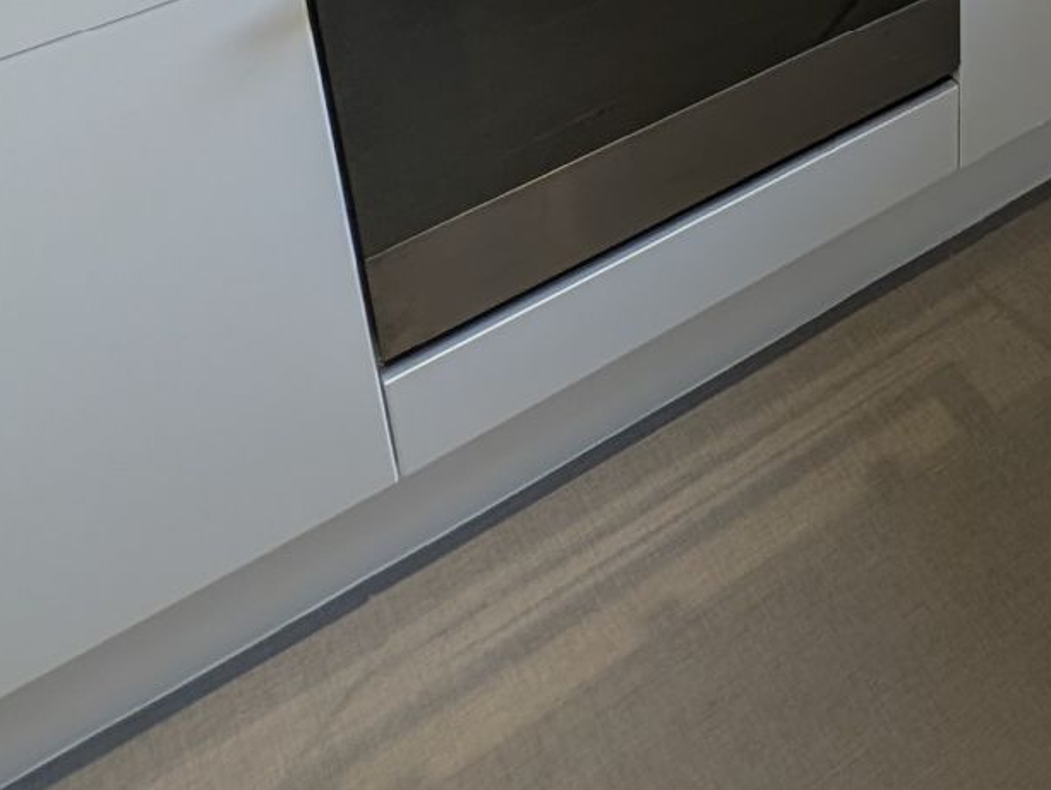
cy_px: -484
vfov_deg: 23.0
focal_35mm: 47
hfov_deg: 37.3
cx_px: 977
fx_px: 1428
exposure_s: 1/50
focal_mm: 2.23
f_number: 1.95
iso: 42
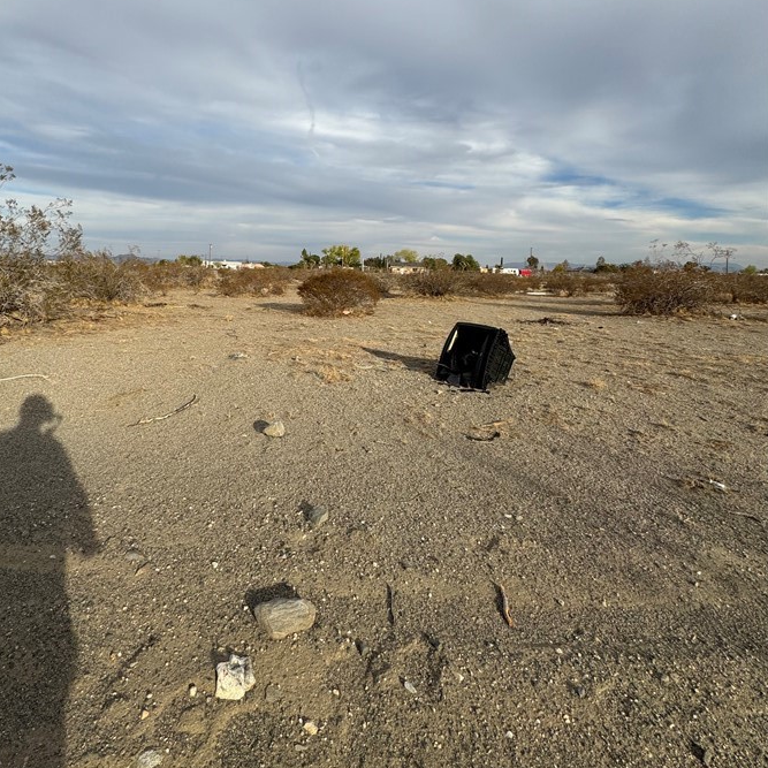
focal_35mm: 19
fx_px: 477
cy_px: 259
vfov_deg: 75.4
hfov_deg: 77.2
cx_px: 328
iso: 50
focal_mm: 2.22
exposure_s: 1/1567
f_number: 2.2
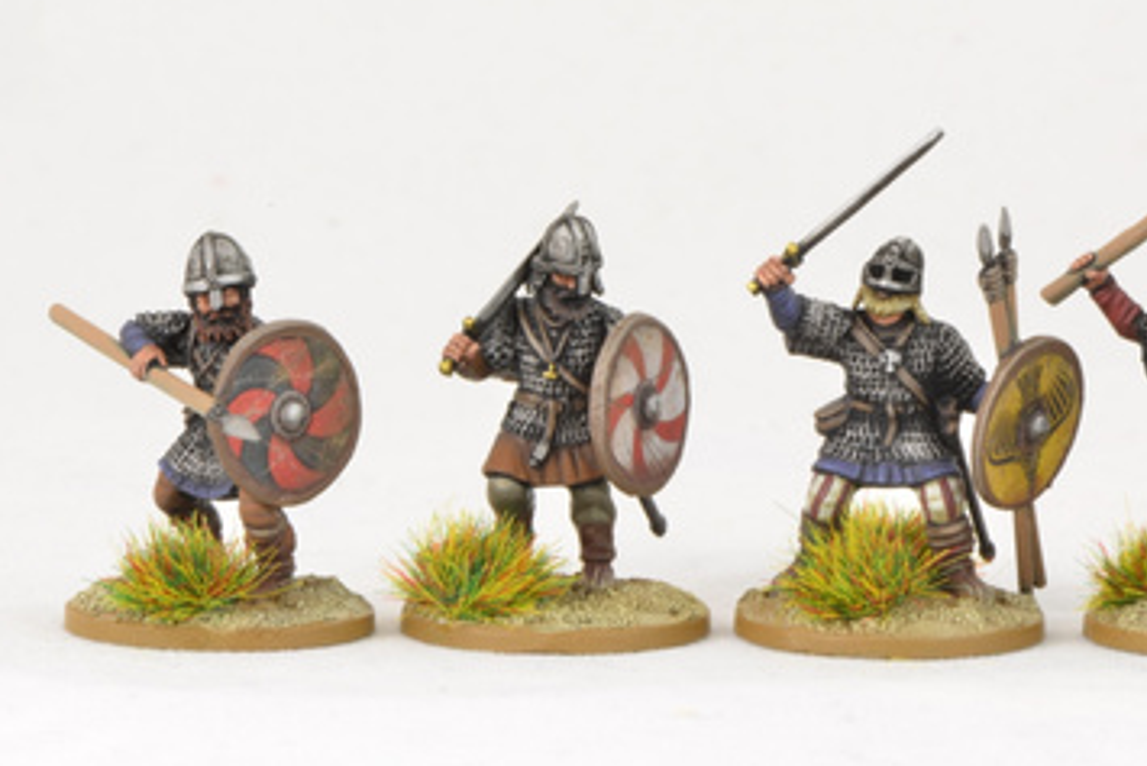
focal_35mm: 133
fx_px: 4239
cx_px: 714
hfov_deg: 15.4
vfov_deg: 10.3
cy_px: 381
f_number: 32
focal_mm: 105
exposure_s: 4
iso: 100
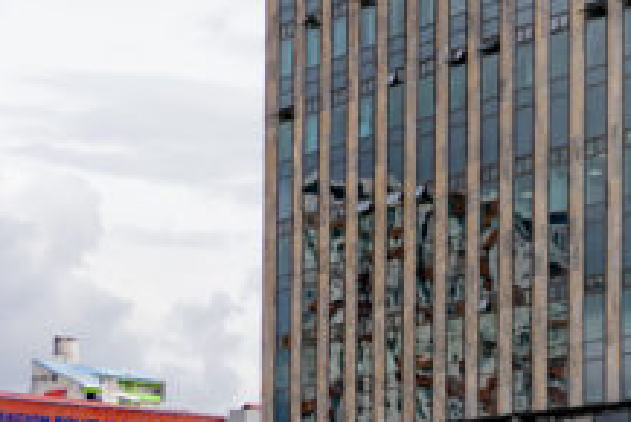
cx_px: 1090
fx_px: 1859
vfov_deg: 12.8
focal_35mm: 106
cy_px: 17
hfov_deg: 16.5
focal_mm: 20
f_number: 5
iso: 100
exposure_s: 1/400
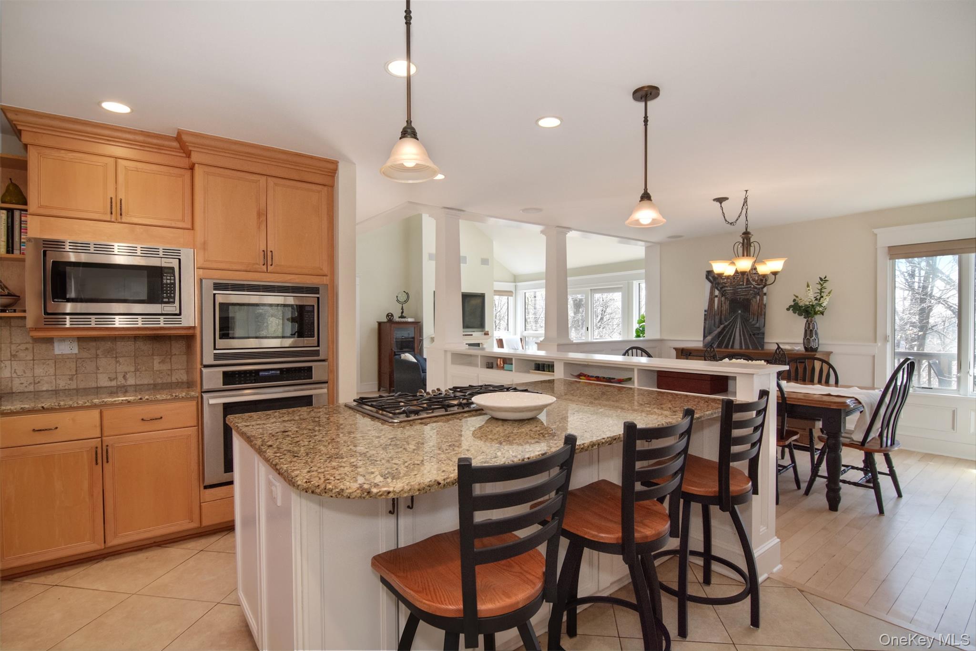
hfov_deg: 95.0
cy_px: 326
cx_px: 488
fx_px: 447
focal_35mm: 16
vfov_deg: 72.0
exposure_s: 1/60
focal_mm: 11
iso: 640
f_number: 11
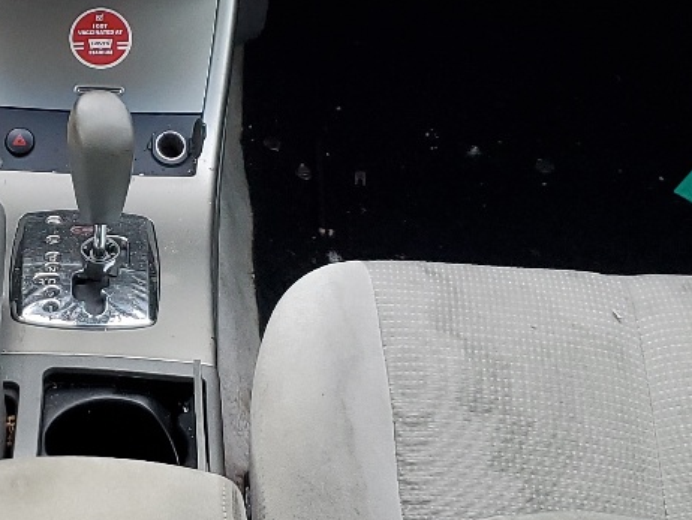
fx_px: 1800
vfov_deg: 16.4
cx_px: 33
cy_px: 217
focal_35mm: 90
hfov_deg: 21.2
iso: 96
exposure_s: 1/120
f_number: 1.5
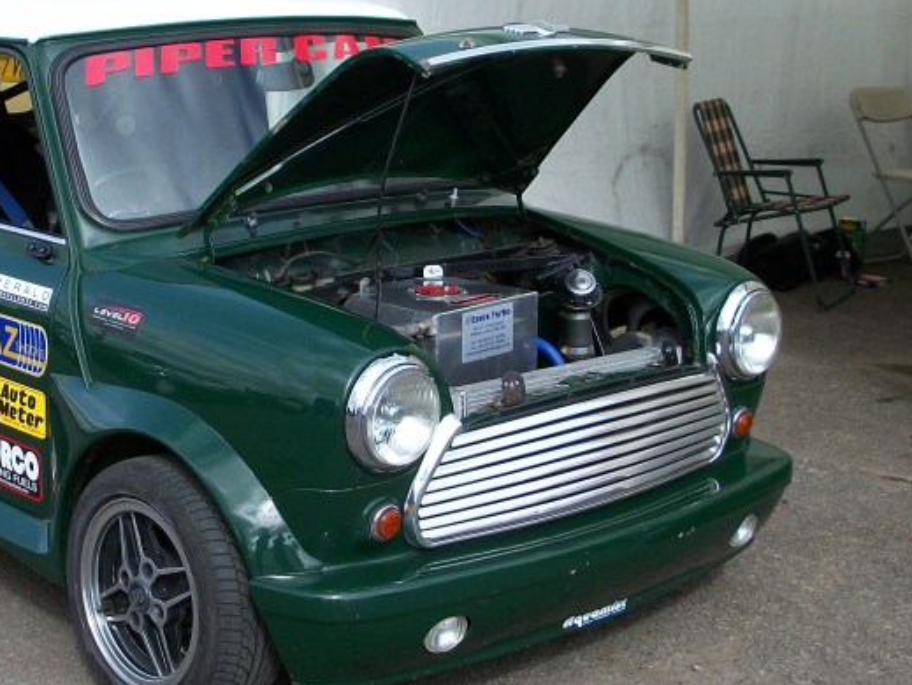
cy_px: 293
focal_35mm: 69
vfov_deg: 21.3
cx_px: 276
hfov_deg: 27.9
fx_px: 1819
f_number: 3.1
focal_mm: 6.3
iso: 80
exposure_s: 1/800
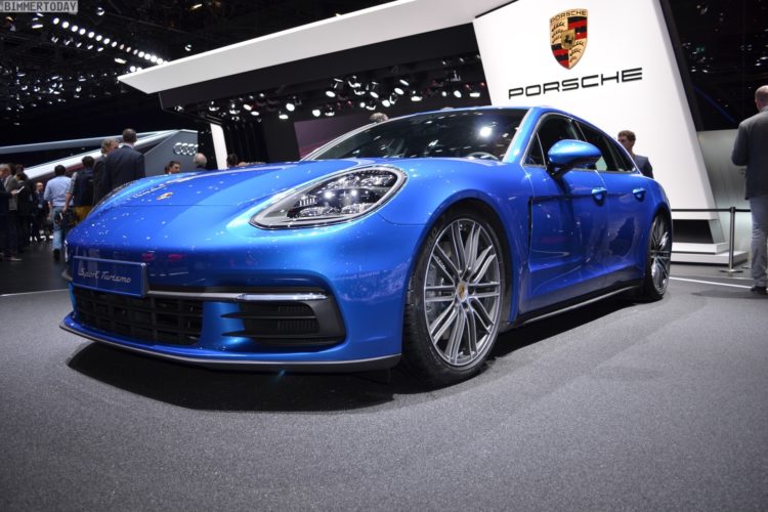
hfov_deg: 67.4
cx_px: 384
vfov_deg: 47.9
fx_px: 576
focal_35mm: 27
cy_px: 256
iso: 220
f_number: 3.5
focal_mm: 18
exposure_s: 1/125
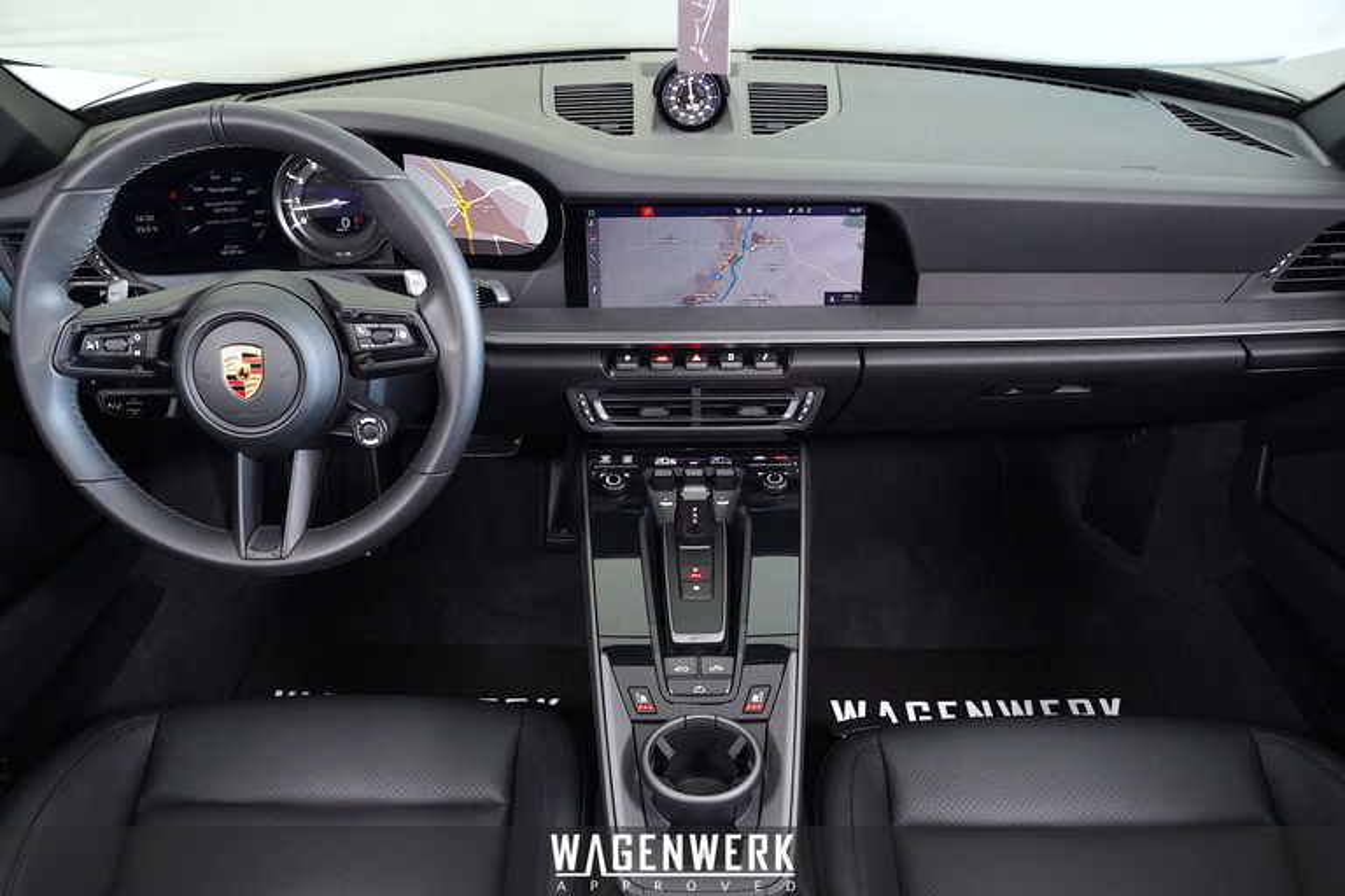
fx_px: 1113
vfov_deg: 43.9
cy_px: 448
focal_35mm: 30
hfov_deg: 62.3
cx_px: 672
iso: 12800
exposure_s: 1/5
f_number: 5.6
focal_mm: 29.8
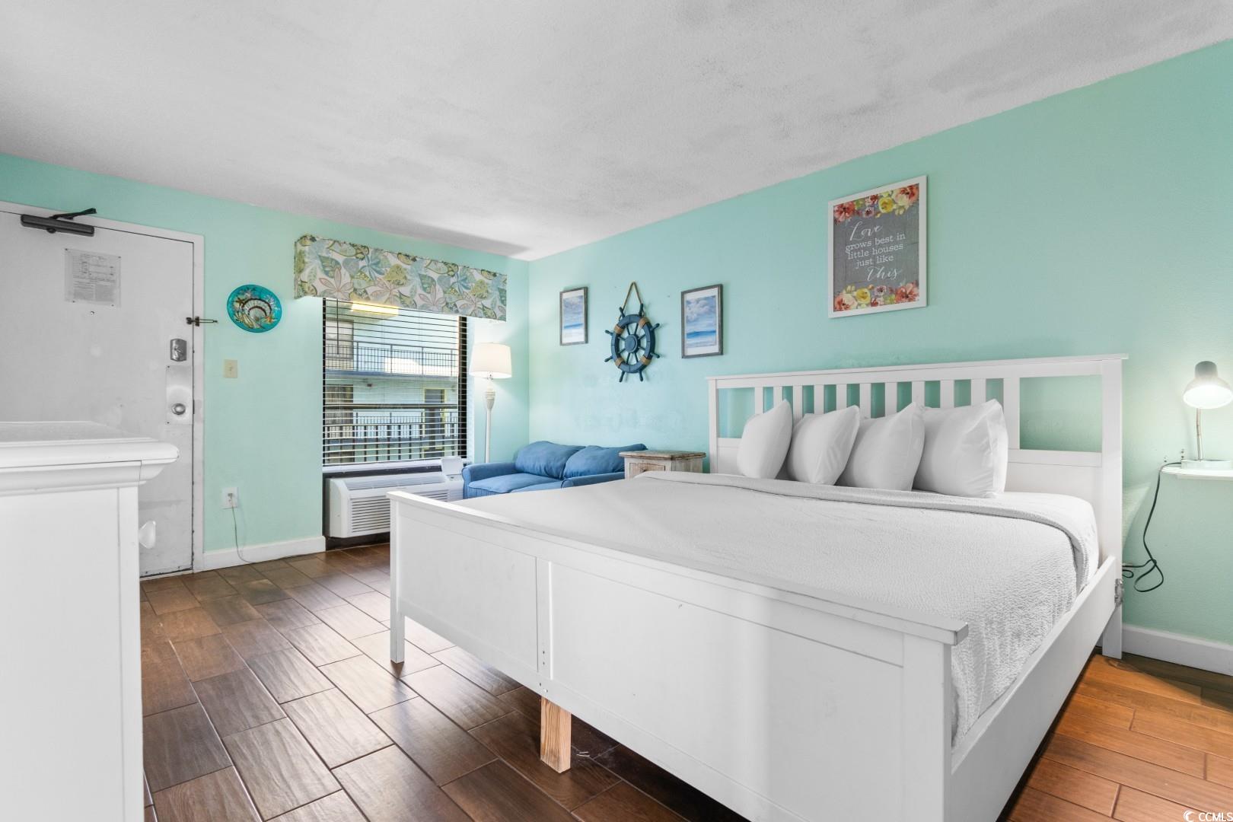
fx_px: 548
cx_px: 616
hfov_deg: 96.7
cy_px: 411
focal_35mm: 16
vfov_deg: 73.7
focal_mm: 11
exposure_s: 2
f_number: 4.8
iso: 100
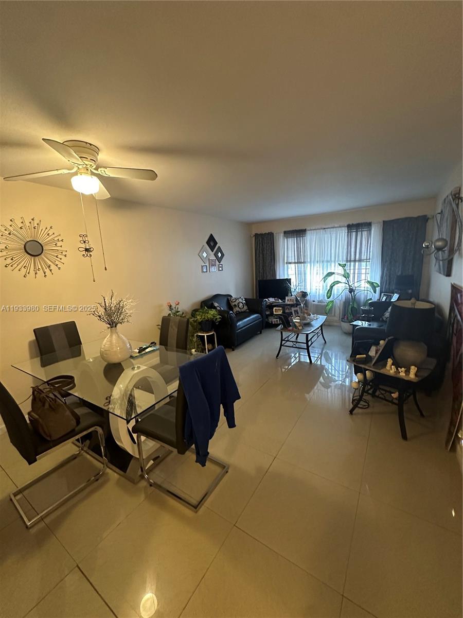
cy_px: 309
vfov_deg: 102.1
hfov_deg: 85.7
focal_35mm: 14
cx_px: 232
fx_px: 250
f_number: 2.2
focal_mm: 2.22
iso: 800
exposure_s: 1/60
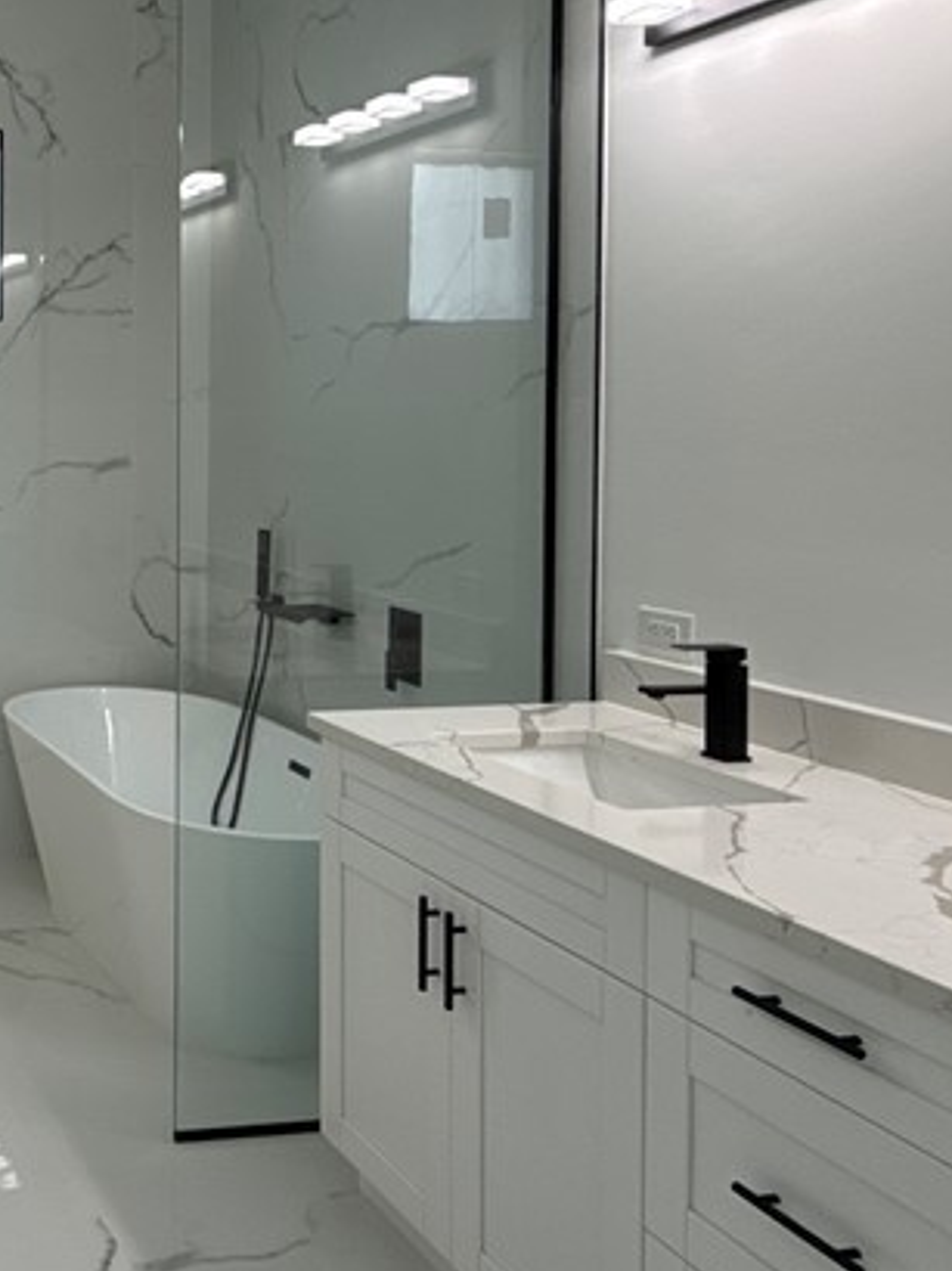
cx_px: -211
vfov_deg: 51.8
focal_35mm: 35
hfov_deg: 32.8
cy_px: 440
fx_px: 1285
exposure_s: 1/99
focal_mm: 2.22
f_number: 2.2
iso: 80
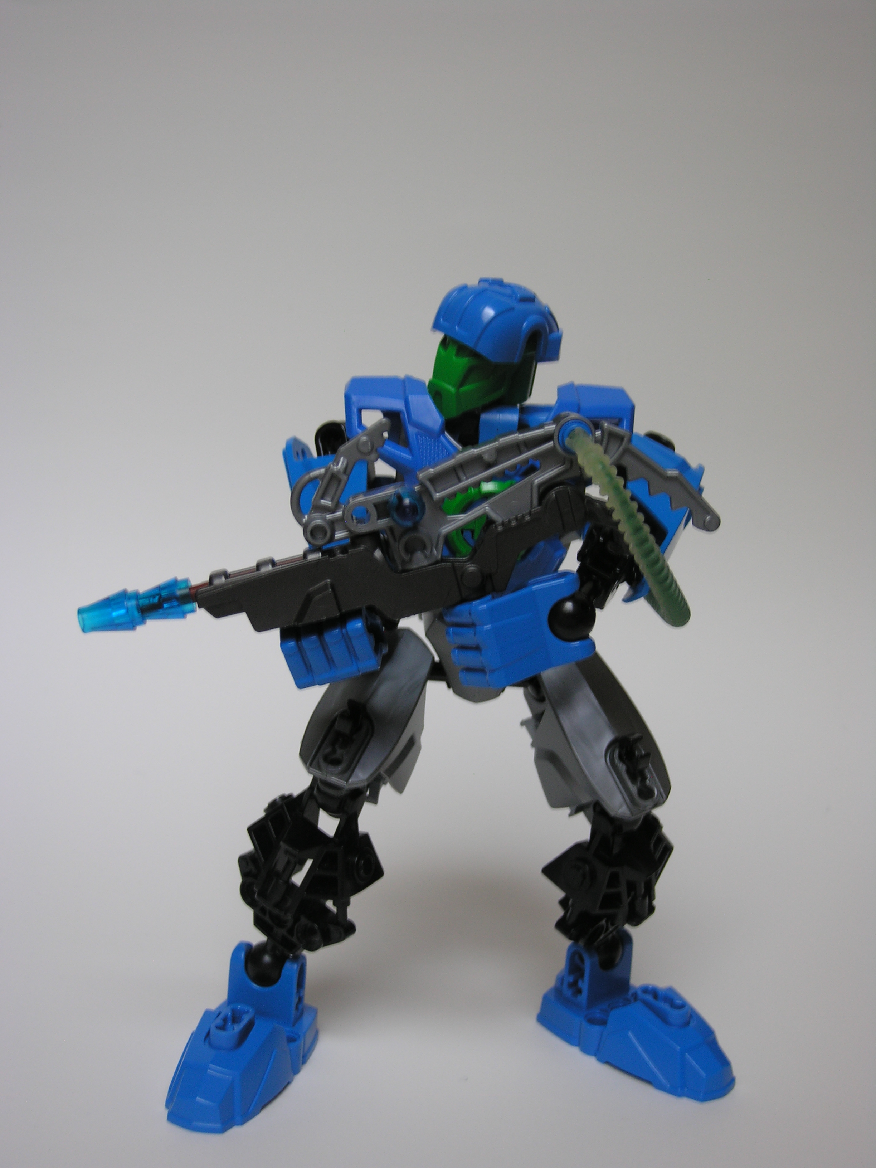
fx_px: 1518
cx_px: 438
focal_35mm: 45
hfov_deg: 32.2
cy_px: 584
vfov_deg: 42.1
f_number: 3.4
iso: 50
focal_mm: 11.5
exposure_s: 1/6.2
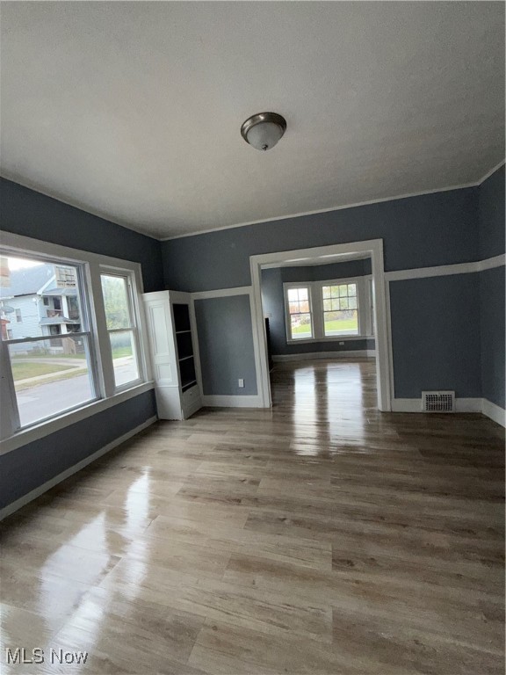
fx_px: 273
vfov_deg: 102.1
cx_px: 253
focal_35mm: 14
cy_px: 338
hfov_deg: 85.7
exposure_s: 1/121
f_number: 2.2
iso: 200
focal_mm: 2.22
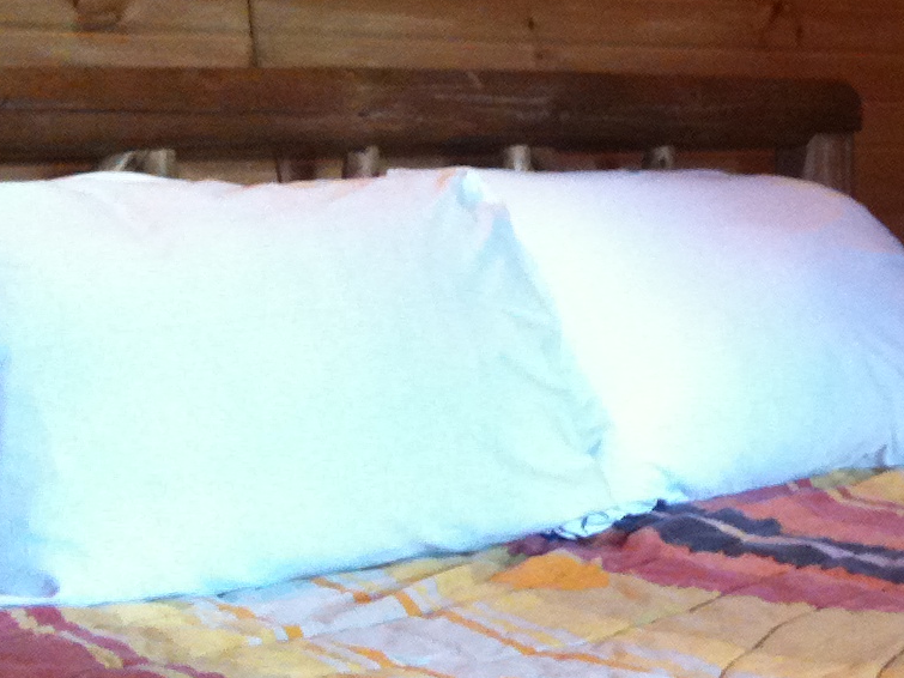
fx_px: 2481
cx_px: 1043
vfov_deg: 15.5
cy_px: 145
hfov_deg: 19.6
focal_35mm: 95
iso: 250
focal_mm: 3.85
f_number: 2.8
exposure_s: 1/15
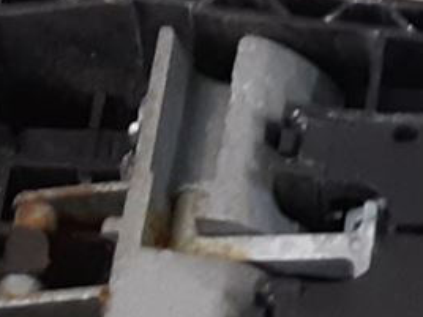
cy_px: 218
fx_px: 2432
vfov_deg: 7.5
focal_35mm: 199
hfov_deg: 9.6
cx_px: 698
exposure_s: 1/50
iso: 200
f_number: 1.7
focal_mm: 3.93
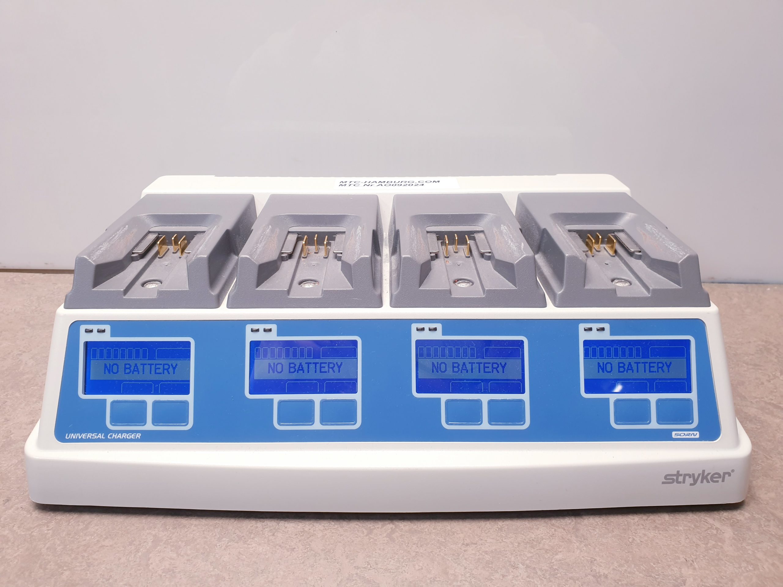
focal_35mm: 26
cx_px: 392
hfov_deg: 67.3
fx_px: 588
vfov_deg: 53.1
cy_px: 294
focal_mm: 4.3
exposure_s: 1/50
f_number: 2.4
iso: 64
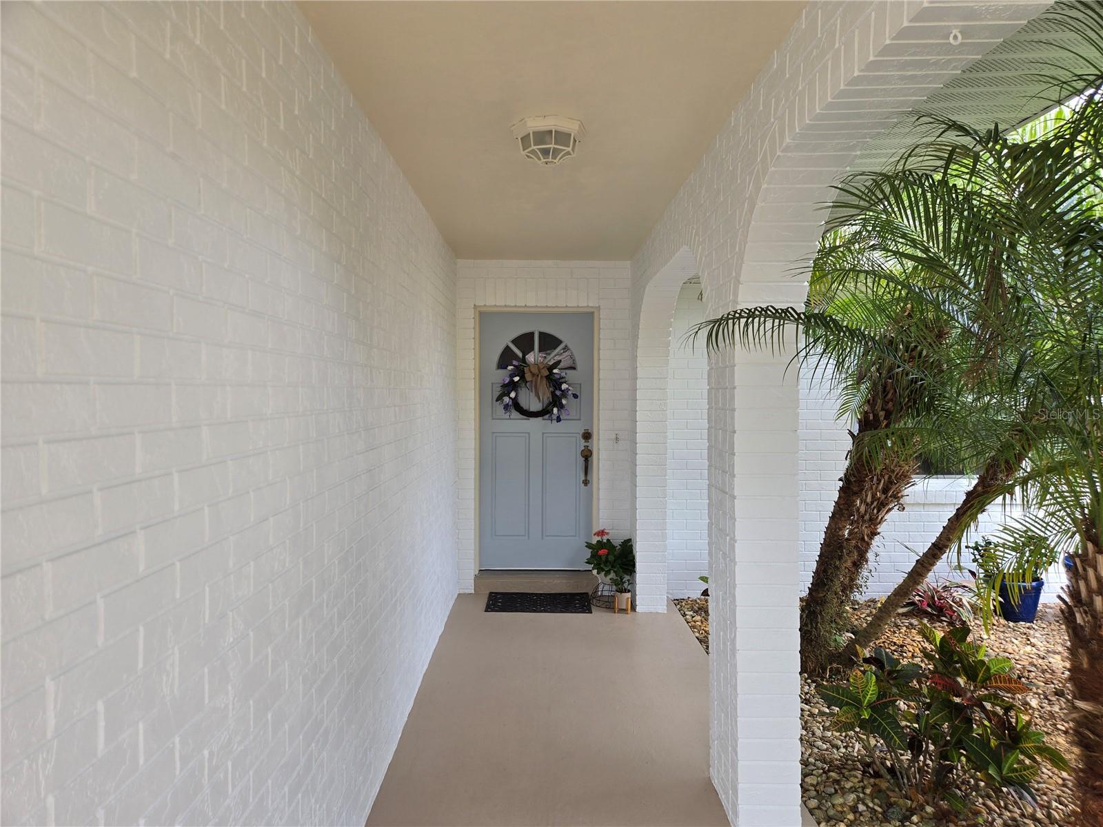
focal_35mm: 23
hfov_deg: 73.9
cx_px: 552
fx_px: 733
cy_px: 414
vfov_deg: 58.9
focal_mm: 5.4
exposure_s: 1/180
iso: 32
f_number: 1.8
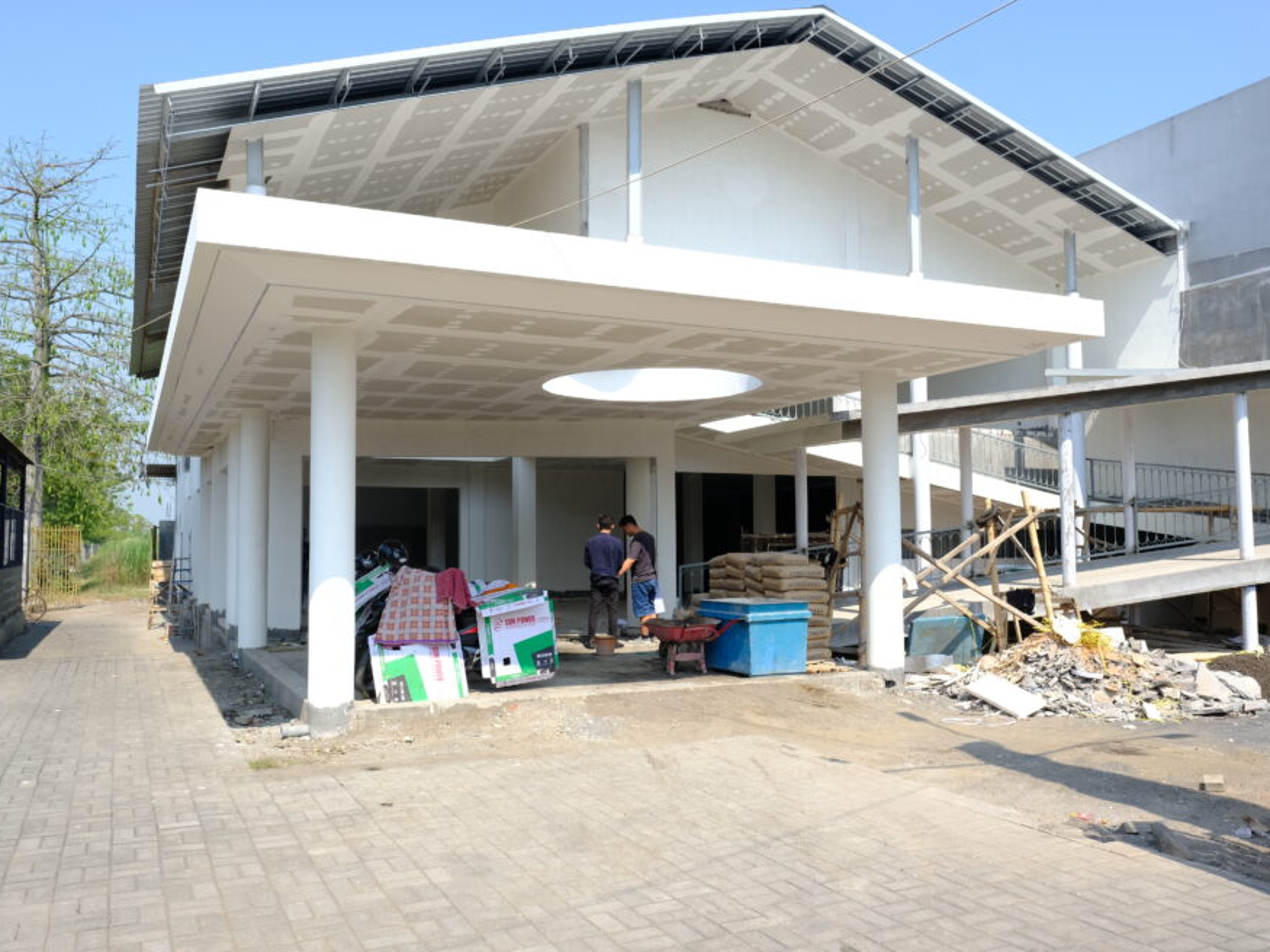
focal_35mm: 27
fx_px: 990
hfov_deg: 65.3
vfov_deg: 51.3
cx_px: 589
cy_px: 483
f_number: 10
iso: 160
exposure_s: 1/100
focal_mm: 16
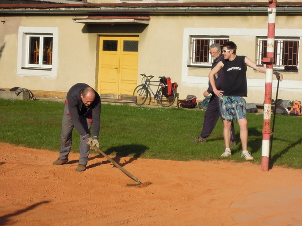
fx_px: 872
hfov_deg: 19.6
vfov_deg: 14.8
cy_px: 113
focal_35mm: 100
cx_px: 151
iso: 160
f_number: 4.9
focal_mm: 17.9
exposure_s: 1/1000
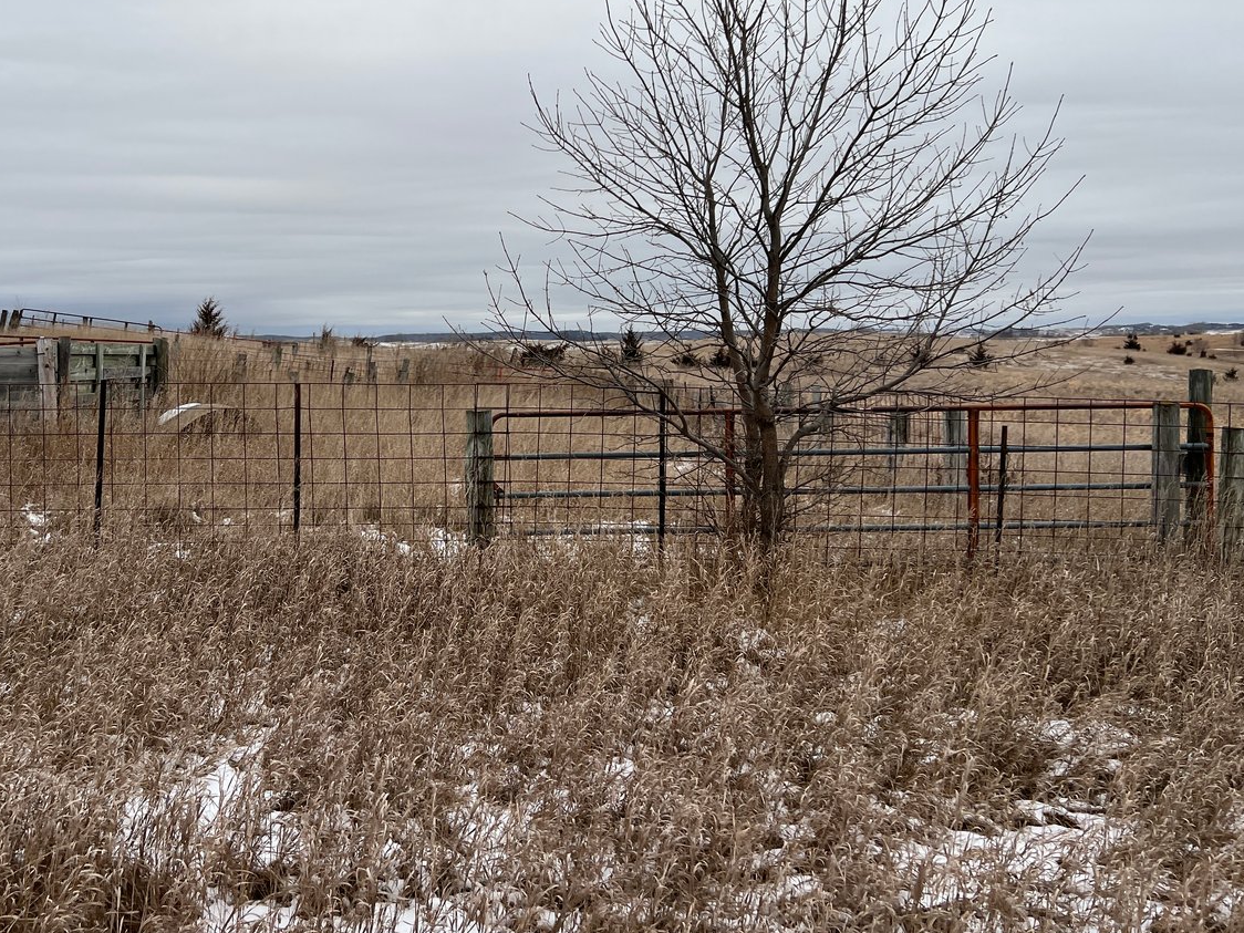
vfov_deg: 40.3
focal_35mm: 35
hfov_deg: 52.0
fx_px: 1258
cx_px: 454
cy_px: 330
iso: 50
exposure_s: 1/5882
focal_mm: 5.7
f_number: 1.5
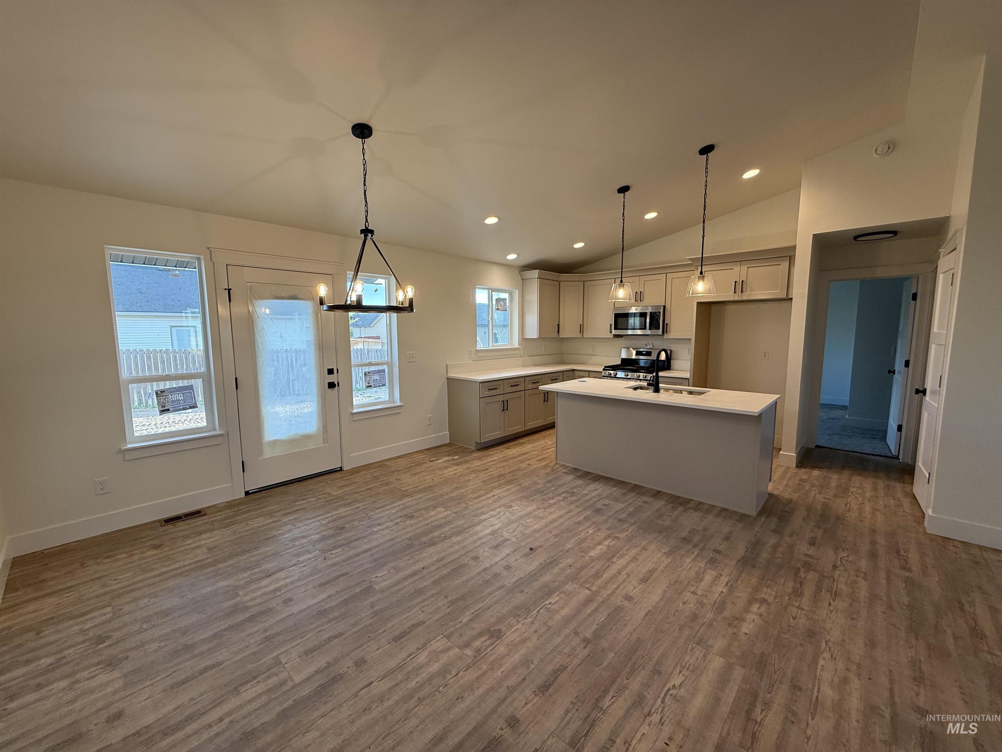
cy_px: 376
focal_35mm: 14
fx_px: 405
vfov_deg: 85.7
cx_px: 501
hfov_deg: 102.1
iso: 100
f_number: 2.2
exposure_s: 1/120
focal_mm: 2.22
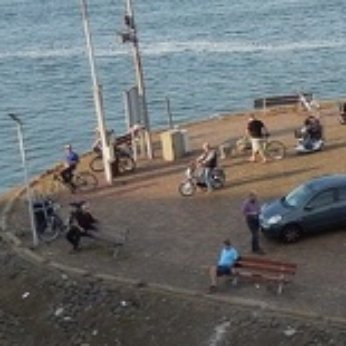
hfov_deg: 13.0
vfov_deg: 15.4
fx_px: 1278
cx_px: 728
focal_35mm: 113
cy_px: 212
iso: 125
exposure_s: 1/500
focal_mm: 4.5
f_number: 3.4
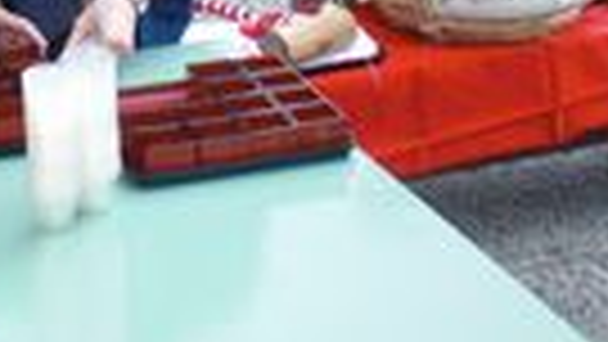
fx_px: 1709
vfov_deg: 11.0
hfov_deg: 19.8
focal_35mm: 106
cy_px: -173
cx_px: 65
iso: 100
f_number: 3.1
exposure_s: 1/100
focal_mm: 6.3
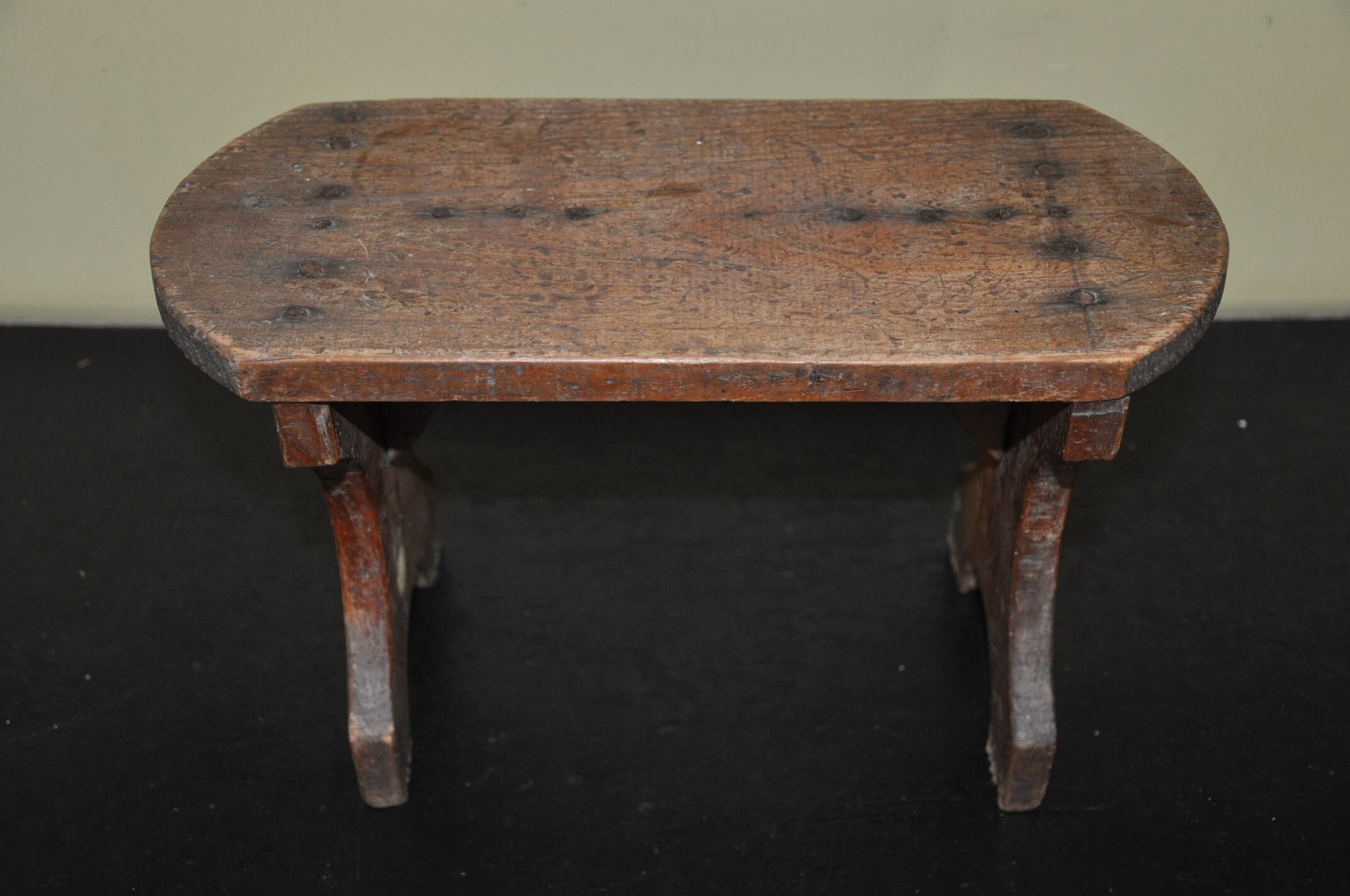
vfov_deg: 28.0
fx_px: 1798
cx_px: 675
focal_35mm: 48
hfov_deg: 41.2
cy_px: 448
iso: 800
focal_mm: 32
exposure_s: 1/60
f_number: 4.2
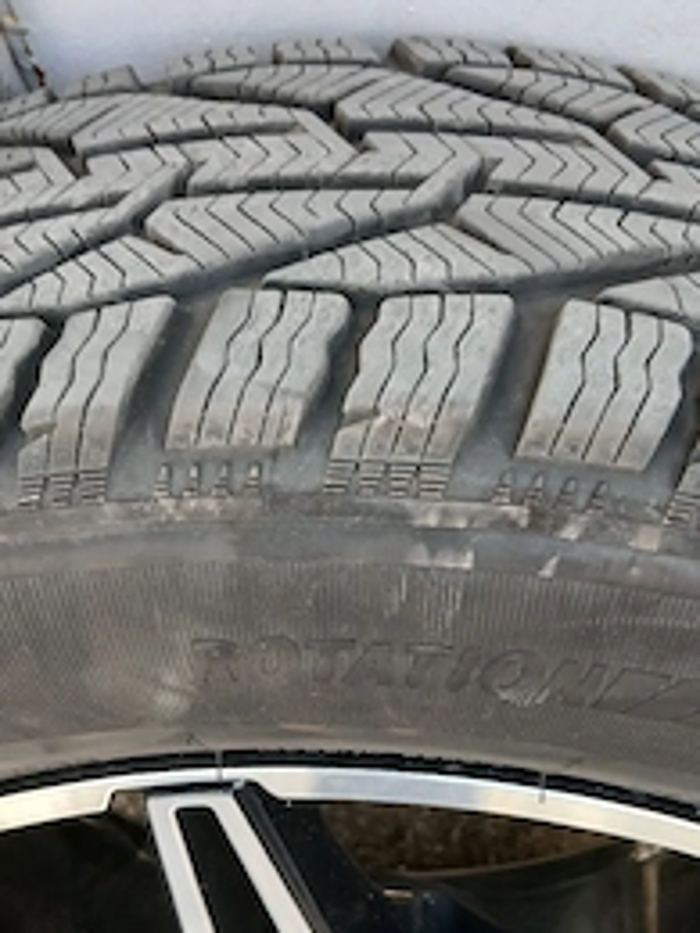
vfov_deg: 46.8
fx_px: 1078
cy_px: 474
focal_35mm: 40
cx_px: 309
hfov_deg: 35.9
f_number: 1.8
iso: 50
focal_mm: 3.98
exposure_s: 1/50.3
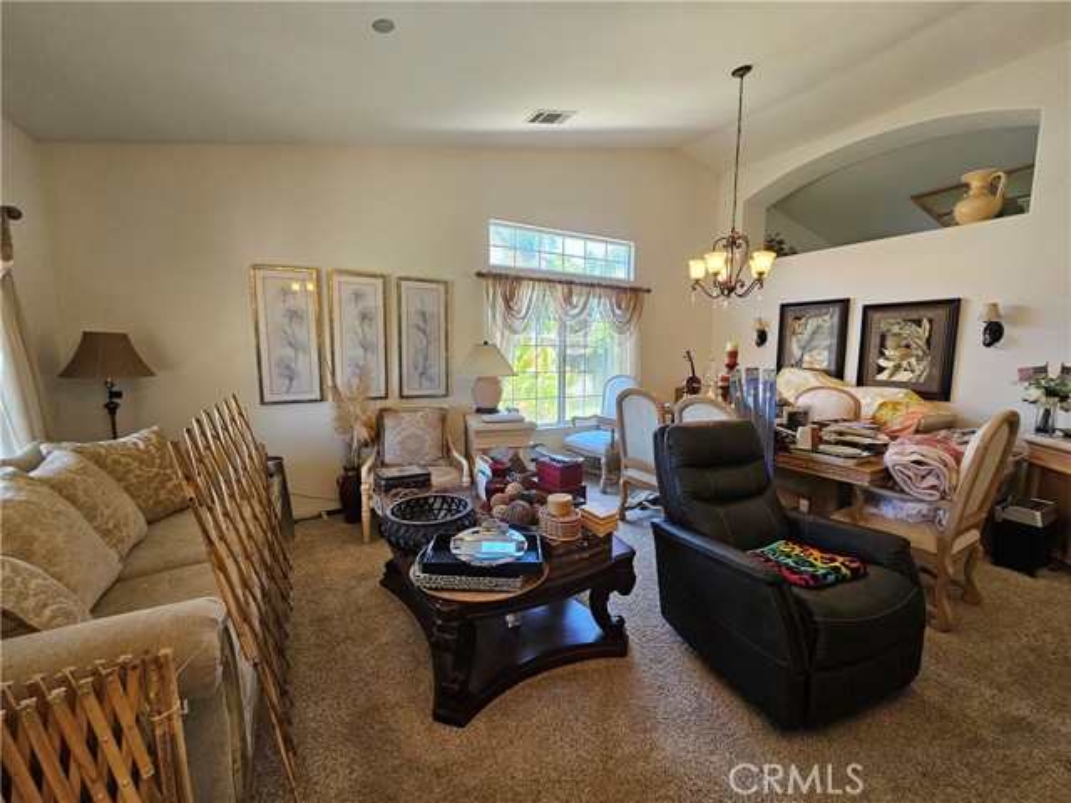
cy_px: 402
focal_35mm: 13
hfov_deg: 106.2
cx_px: 536
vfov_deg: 89.9
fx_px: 402
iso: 100
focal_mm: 2.2
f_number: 2.2
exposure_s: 1/60
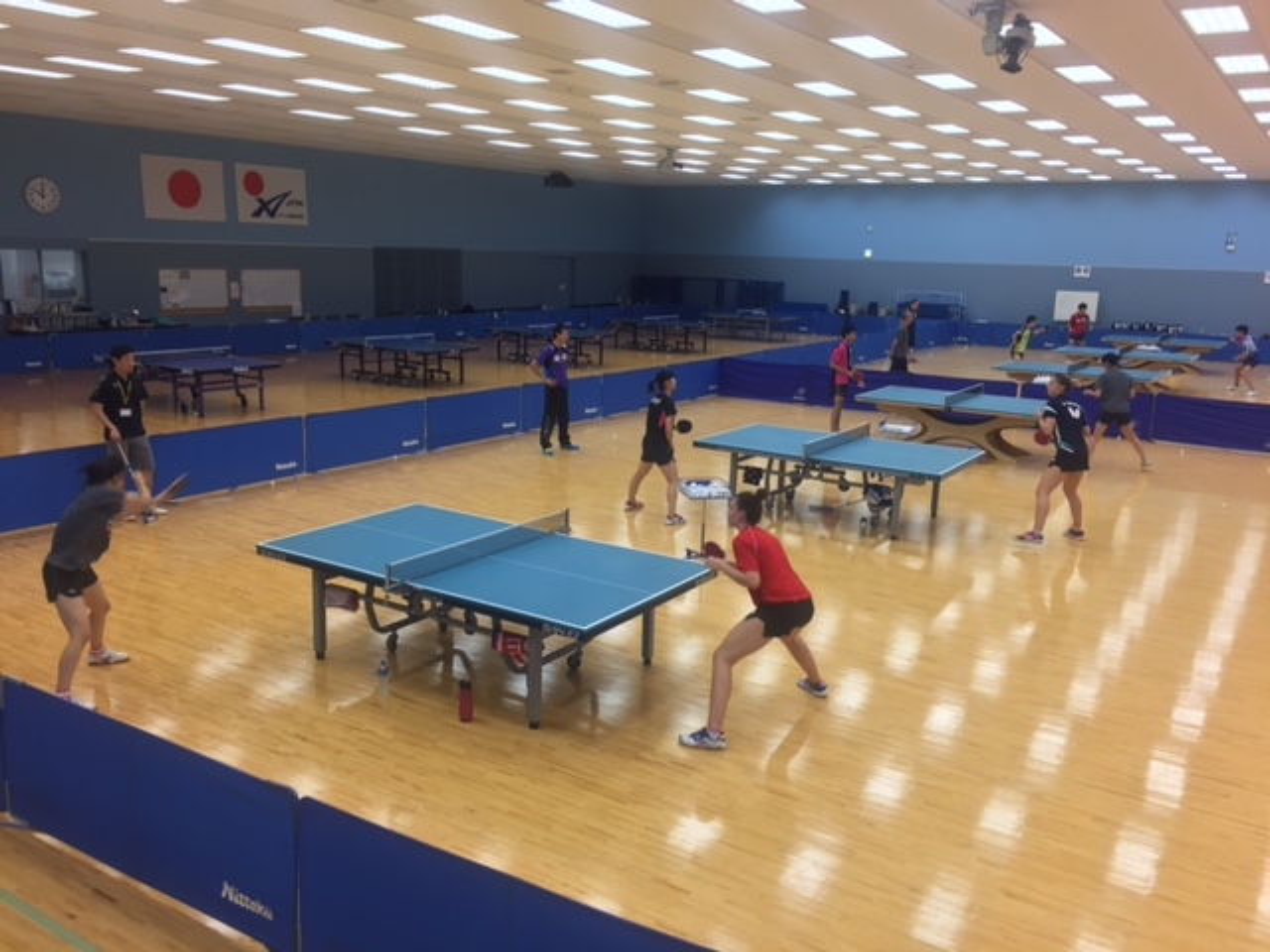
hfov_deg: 61.7
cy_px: 476
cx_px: 635
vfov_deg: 48.2
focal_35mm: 29
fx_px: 1064
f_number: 2.2
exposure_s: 1/60
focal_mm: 4.15
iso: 32
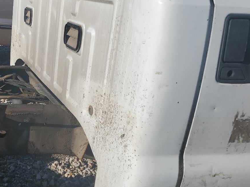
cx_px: 31
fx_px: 347
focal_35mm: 48
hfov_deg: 37.4
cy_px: 87
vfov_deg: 30.2
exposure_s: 1/10000
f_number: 1.5
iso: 50
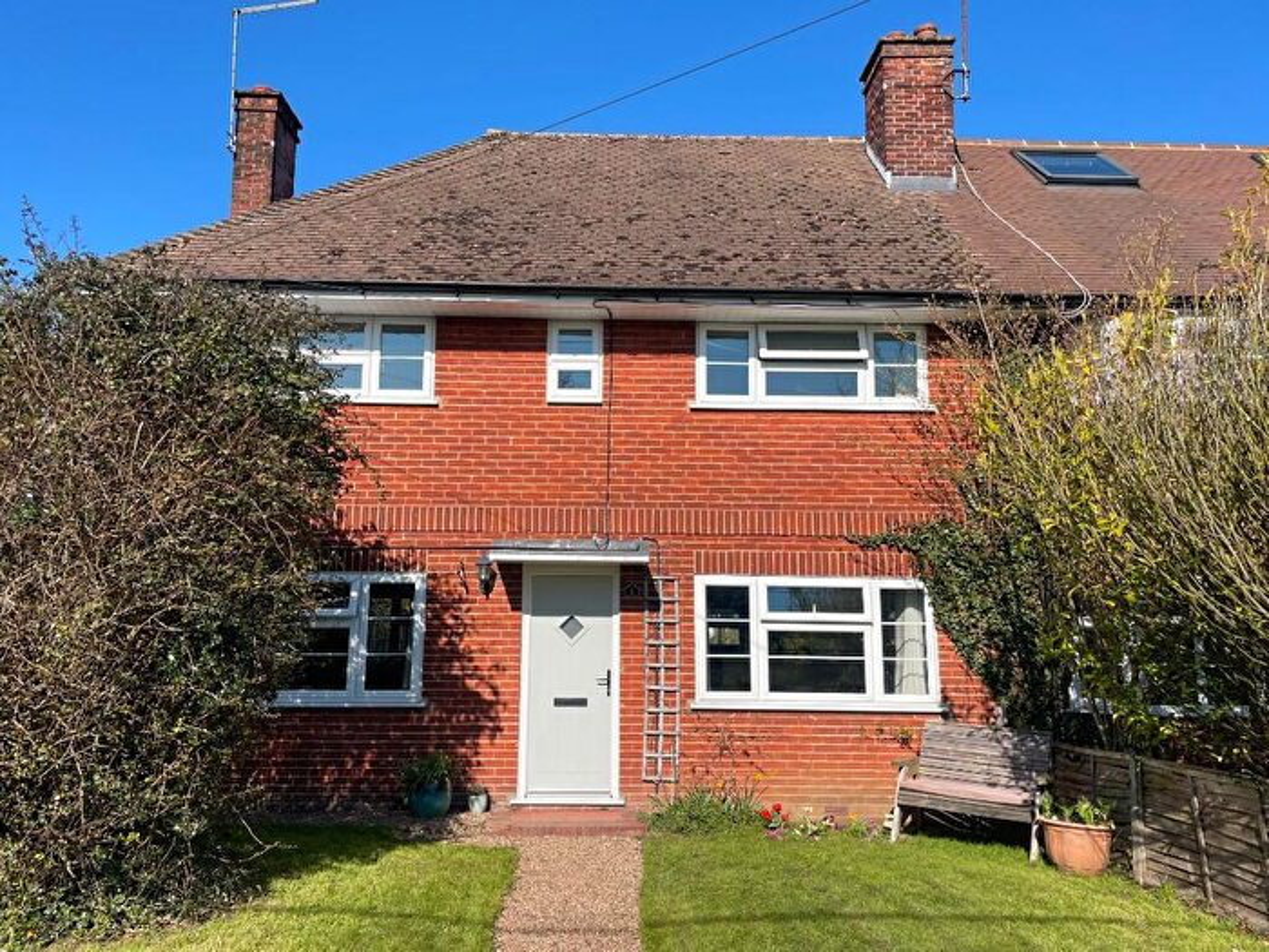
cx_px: 634
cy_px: 476
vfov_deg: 53.1
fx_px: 953
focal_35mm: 26
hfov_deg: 67.3
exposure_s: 1/2959
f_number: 1.6
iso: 32
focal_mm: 4.2
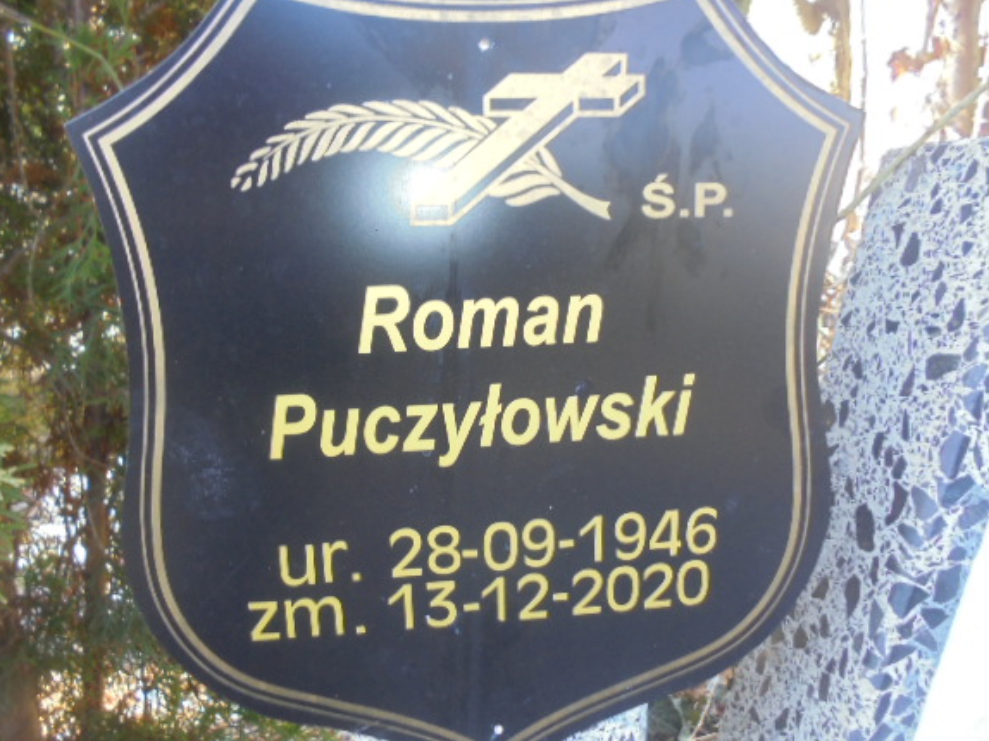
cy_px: 367
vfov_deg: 48.2
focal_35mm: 29
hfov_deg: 61.6
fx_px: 828
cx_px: 450
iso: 160
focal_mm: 4.6
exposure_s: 1/30
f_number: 3.5
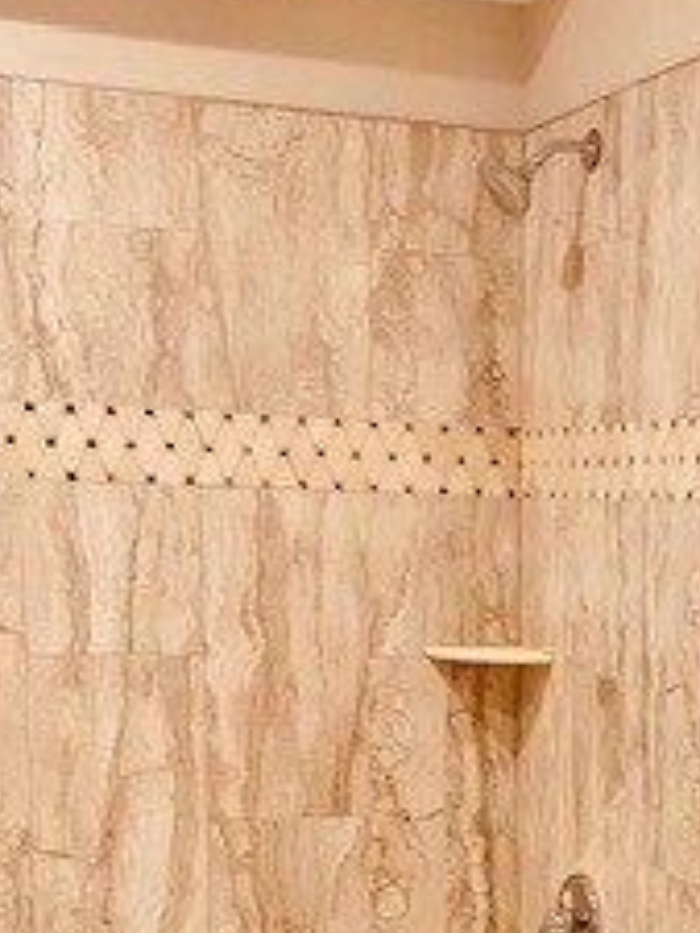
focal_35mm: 74
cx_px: 712
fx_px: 1993
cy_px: 867
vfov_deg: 25.4
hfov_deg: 19.3
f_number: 1.8
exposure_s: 1/60
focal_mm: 4.25
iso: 160
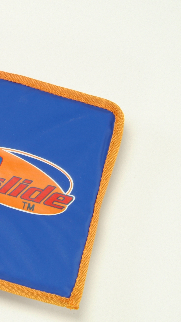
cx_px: -96
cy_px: 149
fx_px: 1288
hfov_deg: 7.9
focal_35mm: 151
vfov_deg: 14.2
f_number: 19
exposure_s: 1/125
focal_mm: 52
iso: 200
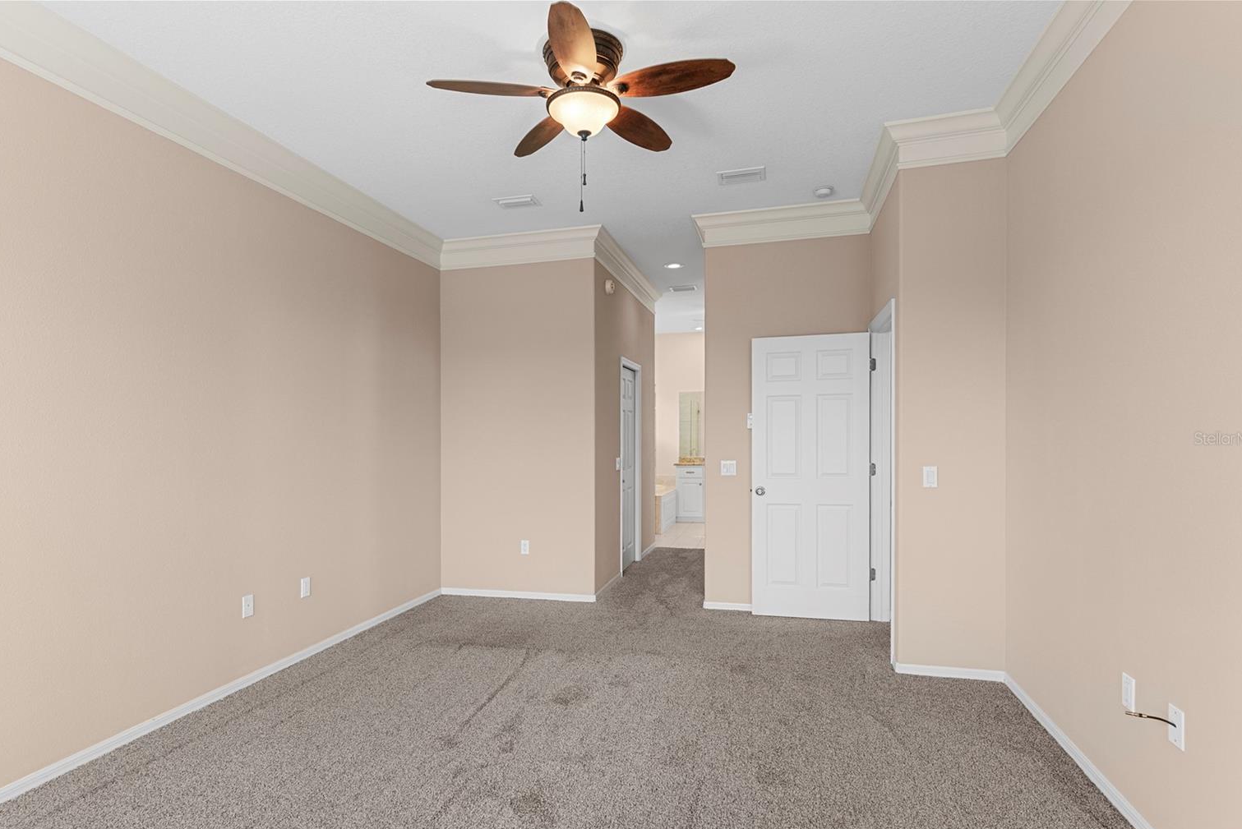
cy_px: 438
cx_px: 610
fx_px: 621
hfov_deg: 90.0
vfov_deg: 67.4
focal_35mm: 18
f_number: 8
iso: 400
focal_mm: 17
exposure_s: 1/6
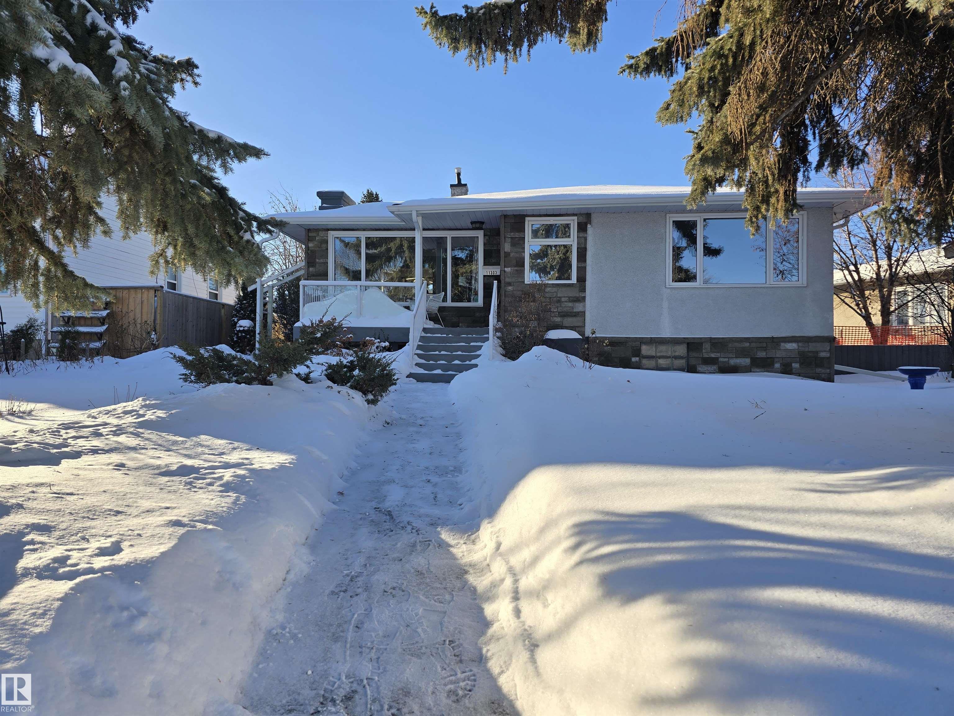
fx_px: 634
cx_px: 477
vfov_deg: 58.9
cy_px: 358
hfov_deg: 73.9
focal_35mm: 23
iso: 12
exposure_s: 1/736
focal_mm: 6.3
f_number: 1.7
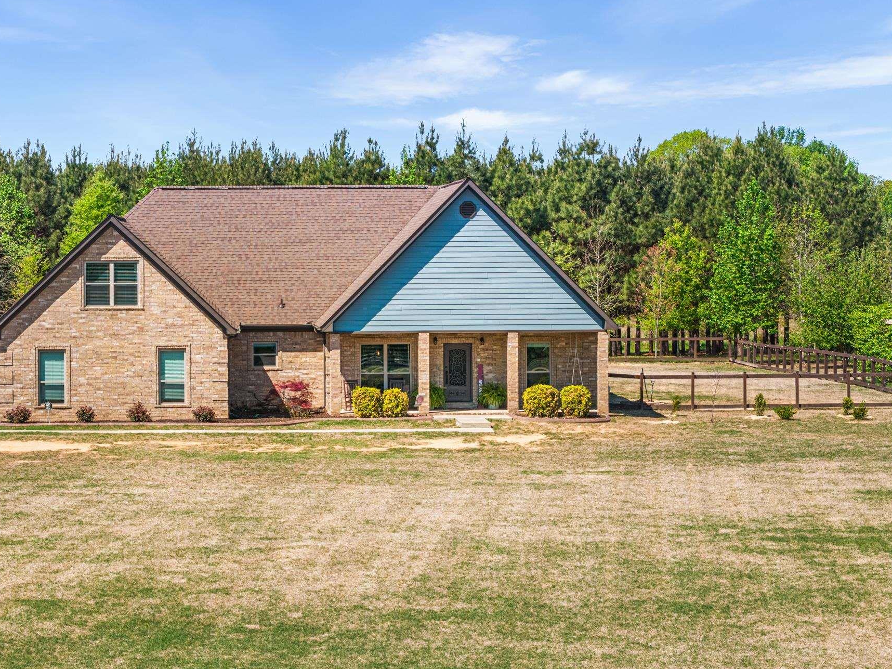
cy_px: 283
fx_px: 2628
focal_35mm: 102
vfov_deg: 14.5
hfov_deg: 19.2
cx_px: 301
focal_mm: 19.35
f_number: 2.8
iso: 100
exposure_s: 1/100
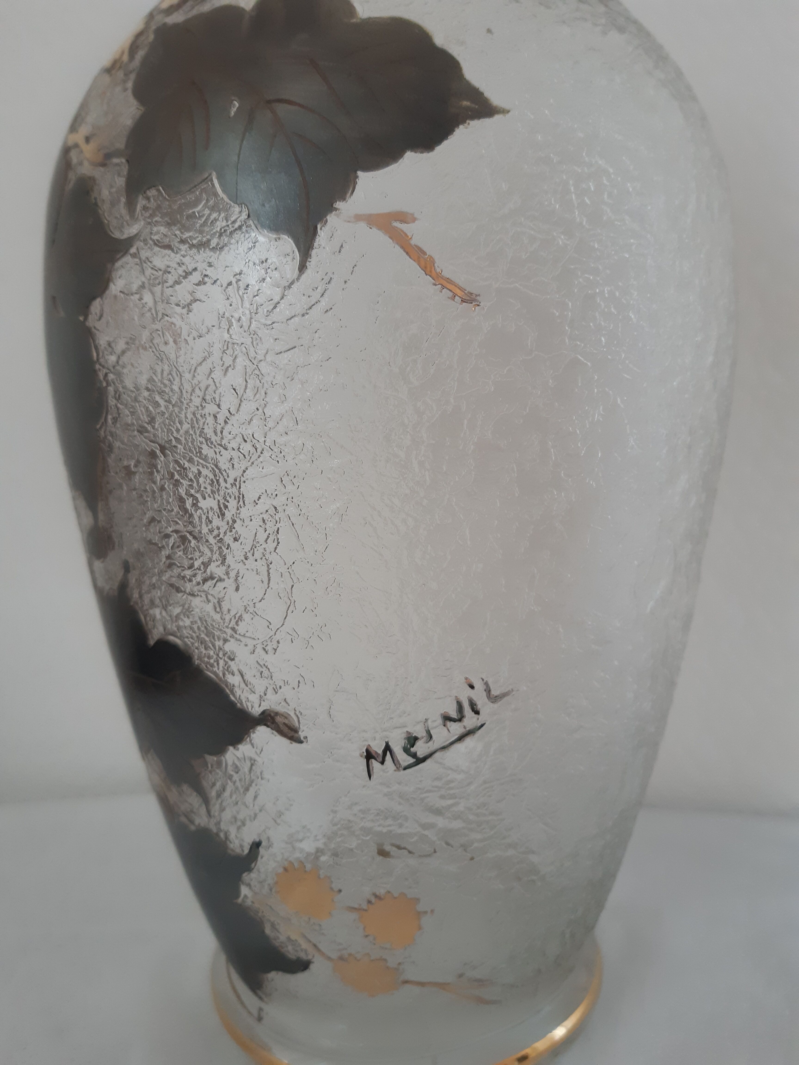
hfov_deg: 53.1
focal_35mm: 26
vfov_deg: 67.3
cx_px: 400
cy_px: 532
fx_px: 800
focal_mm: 3.92
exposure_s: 1/60
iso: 160
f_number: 1.7
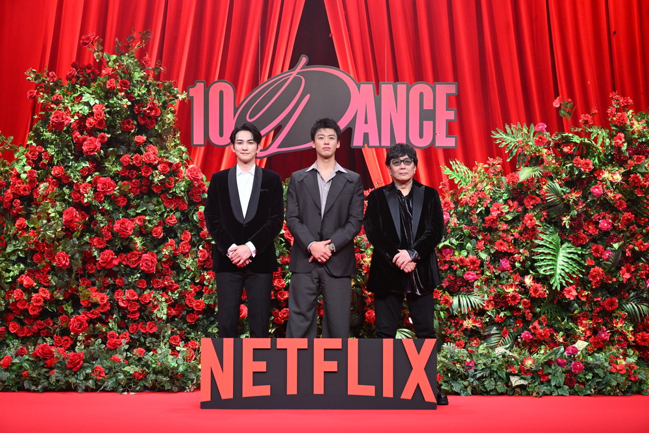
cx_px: 324
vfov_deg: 21.9
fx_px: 1118
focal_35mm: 62
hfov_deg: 32.4
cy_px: 216
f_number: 8
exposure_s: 1/160
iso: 3200
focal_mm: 62
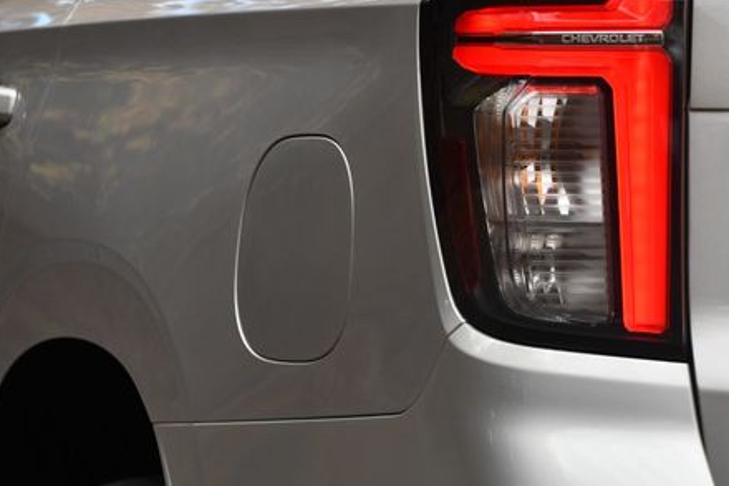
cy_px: 149
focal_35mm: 262
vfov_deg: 5.2
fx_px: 5303
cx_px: 505
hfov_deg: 7.9
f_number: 6.3
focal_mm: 120
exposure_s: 1/250
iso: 200
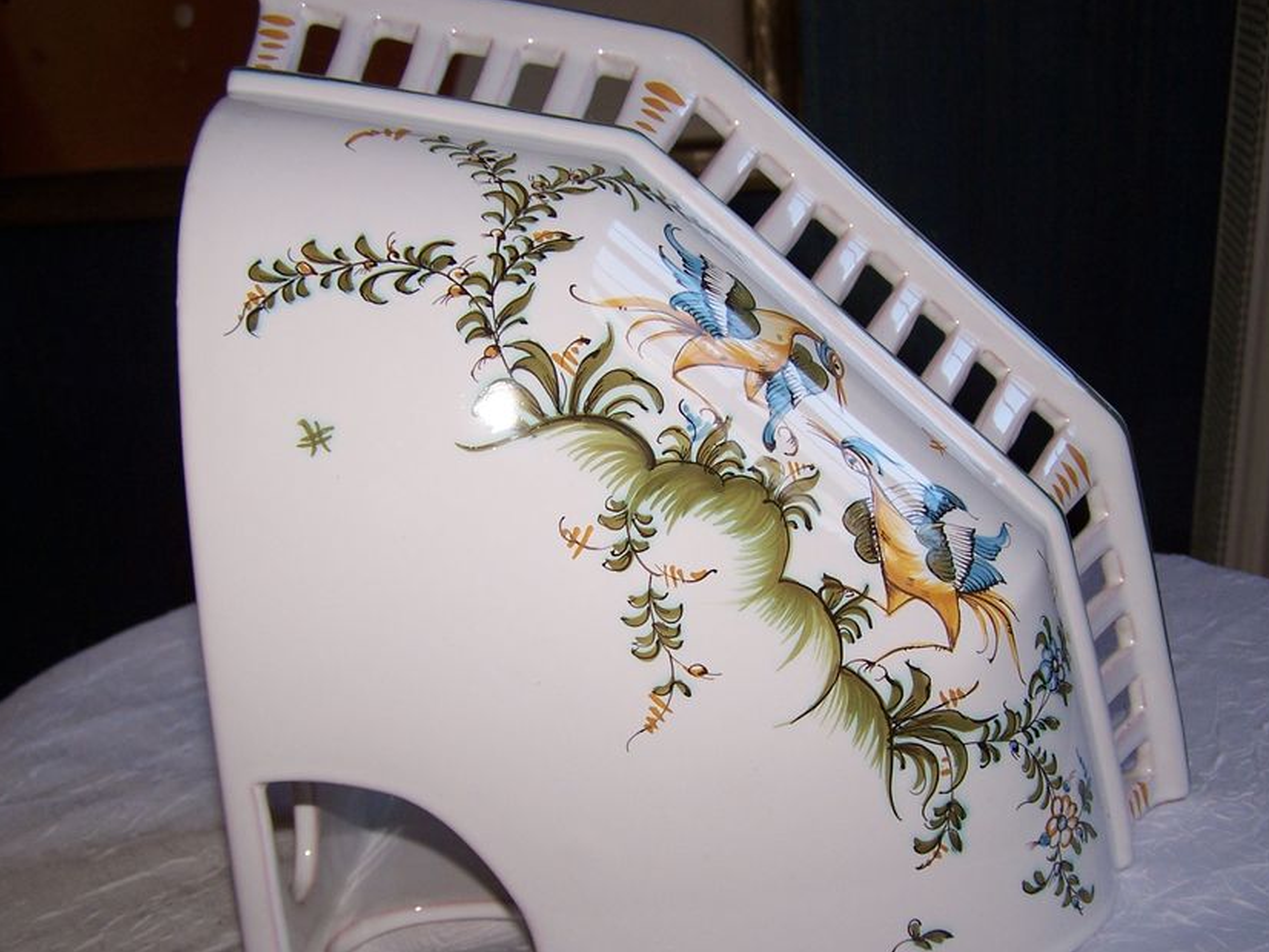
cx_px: 682
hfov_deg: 41.2
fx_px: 1687
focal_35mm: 46
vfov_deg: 31.4
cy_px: 571
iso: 80
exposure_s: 1/60
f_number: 2.8
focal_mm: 6.3
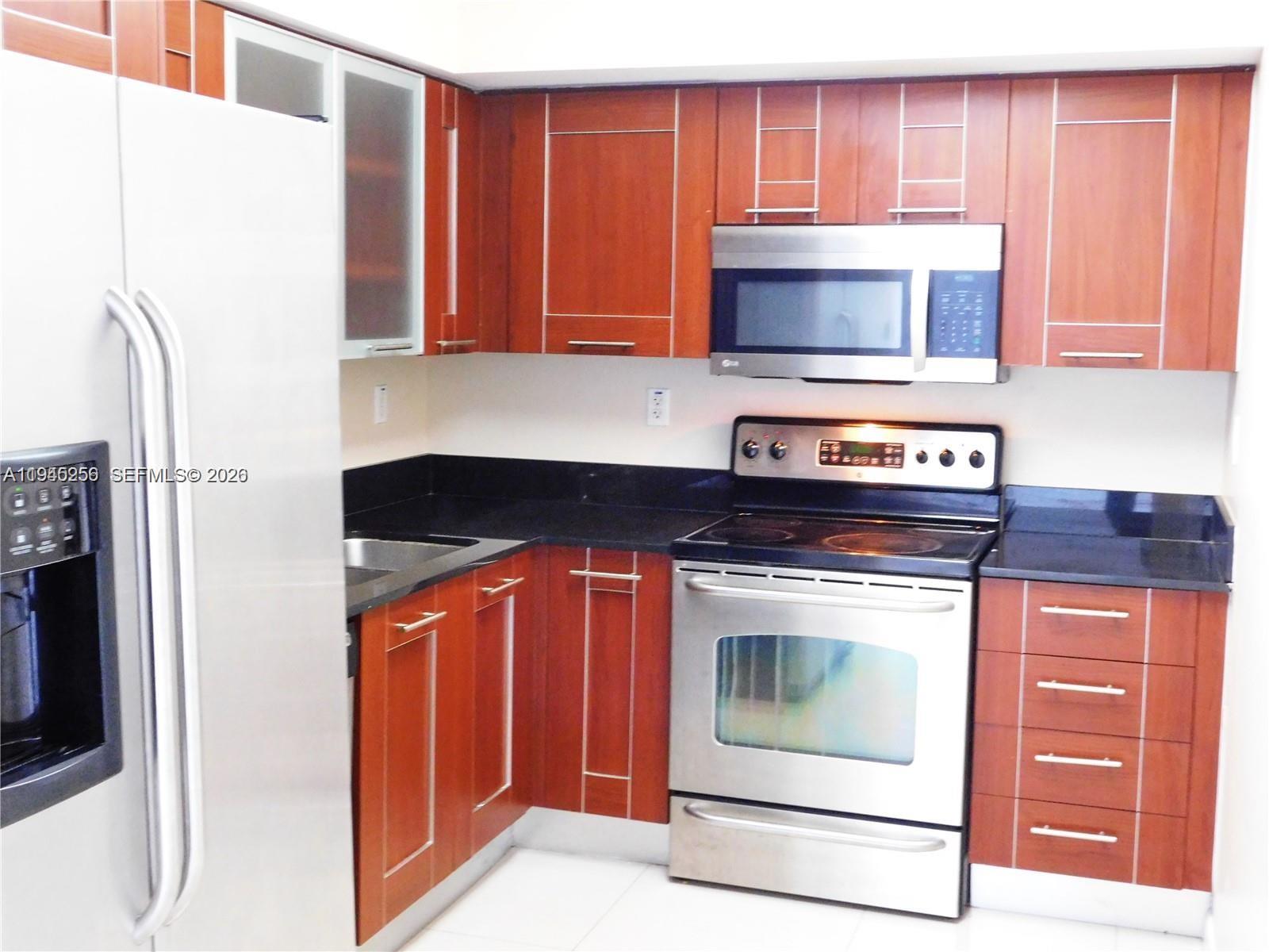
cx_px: 634
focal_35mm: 40
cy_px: 476
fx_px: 1466
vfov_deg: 36.0
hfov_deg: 46.8
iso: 640
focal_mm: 7.1
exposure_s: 1/8
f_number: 3.6
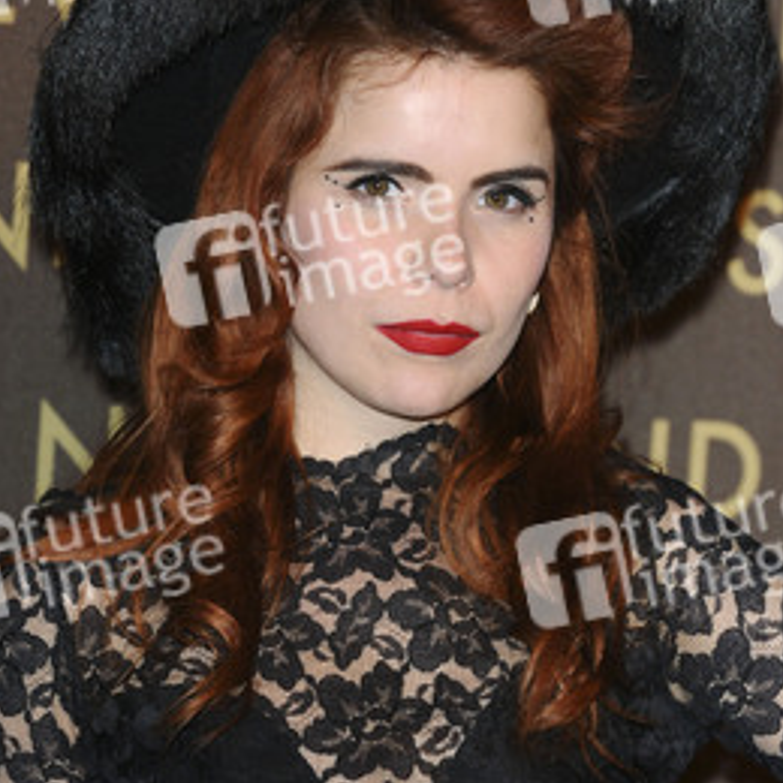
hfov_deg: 7.4
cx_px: 399
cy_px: 407
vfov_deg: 7.4
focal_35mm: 235
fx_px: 6014
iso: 500
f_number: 4.5
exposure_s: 1/200
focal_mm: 120
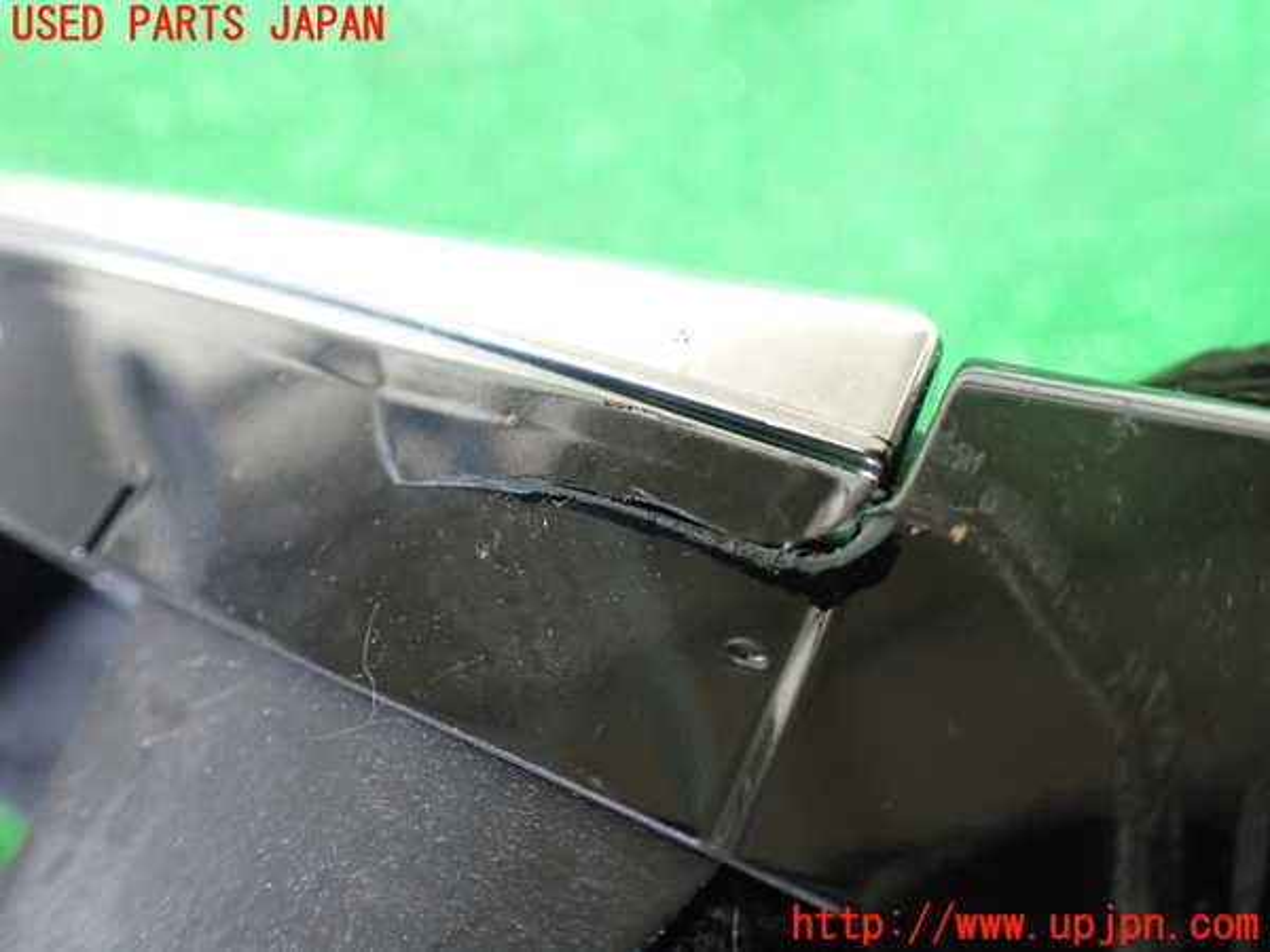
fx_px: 1101
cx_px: 635
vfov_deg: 46.8
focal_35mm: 30
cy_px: 476
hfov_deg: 60.0
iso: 500
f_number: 2.3
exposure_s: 1/125
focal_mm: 5.4
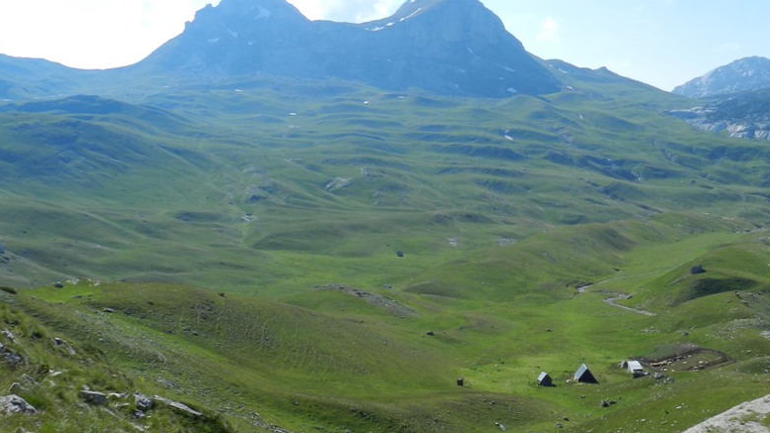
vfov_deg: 26.0
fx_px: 939
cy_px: 245
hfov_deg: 44.5
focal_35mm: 46
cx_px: 427
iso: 160
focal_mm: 5.6
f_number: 4
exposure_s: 1/1250
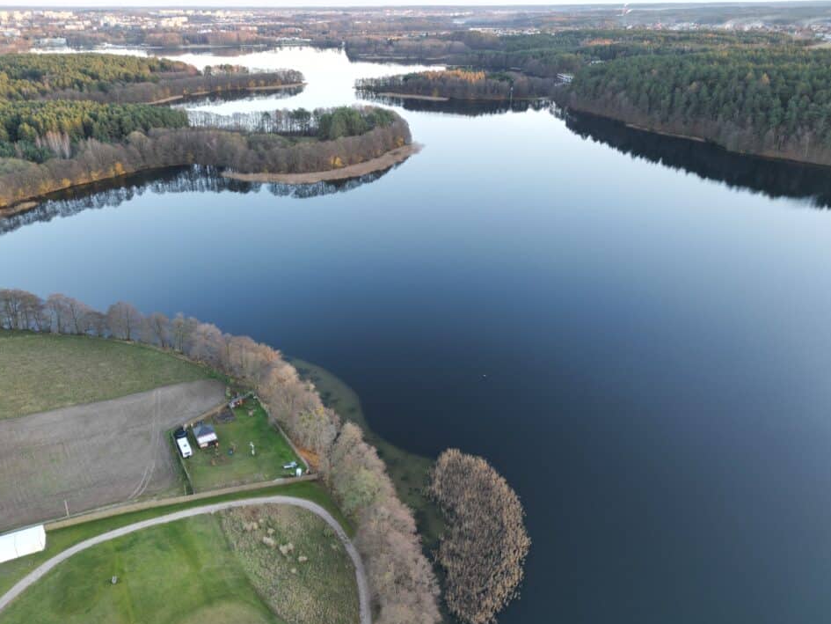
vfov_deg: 53.1
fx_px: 624
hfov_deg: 67.3
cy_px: 305
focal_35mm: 26
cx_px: 394
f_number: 1.7
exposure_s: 1/90
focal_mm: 6.72
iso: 120
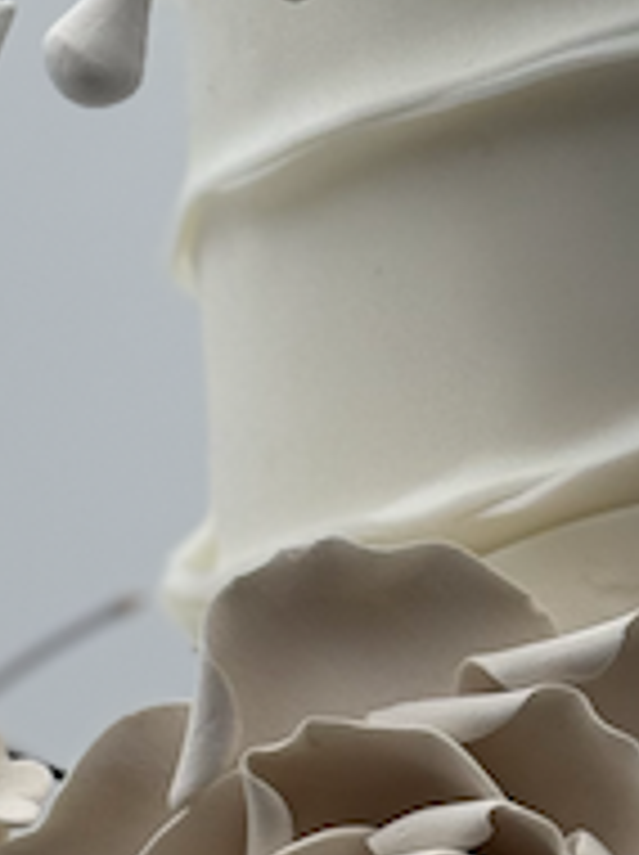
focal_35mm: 255
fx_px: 6290
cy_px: 675
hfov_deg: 5.8
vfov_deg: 7.8
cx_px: 783
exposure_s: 1/900
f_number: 1.78
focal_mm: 6.76
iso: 64
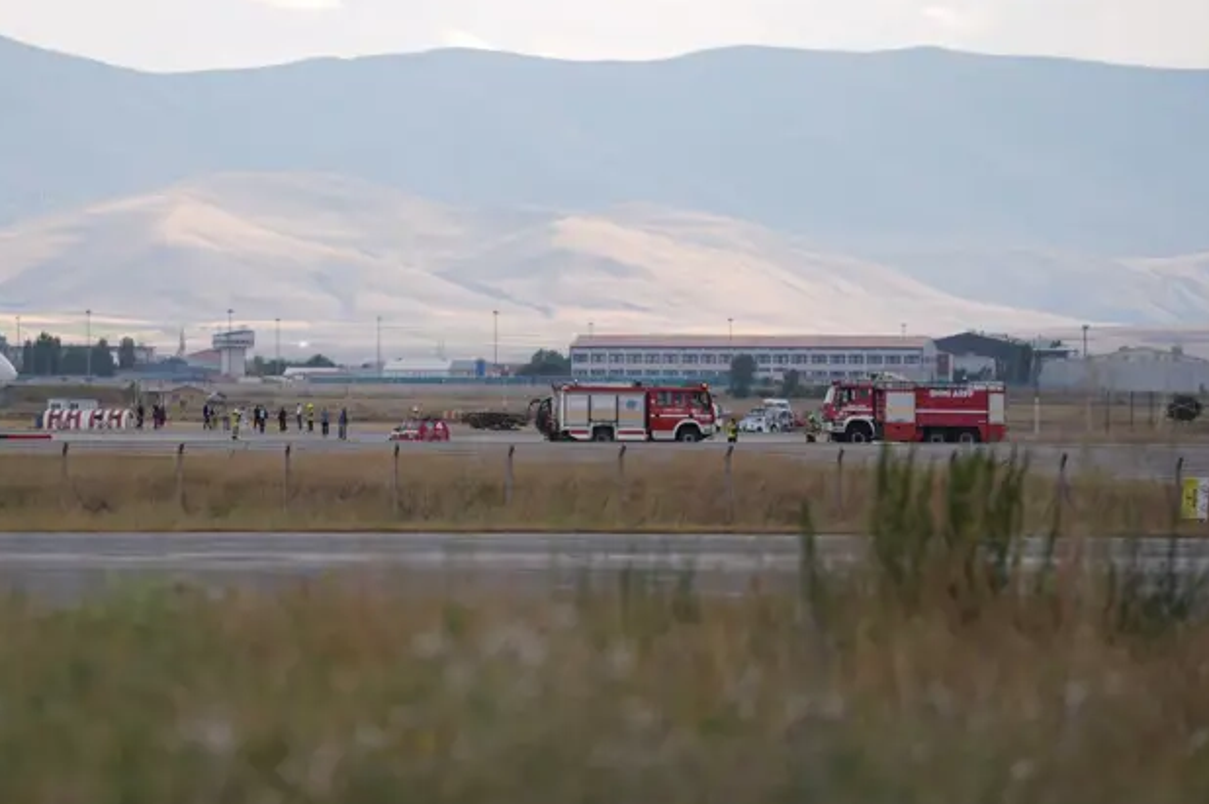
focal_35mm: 285
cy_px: 374
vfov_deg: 4.8
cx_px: 360
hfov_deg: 7.2
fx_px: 9563
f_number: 2.8
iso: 125
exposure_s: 1/500
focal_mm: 200
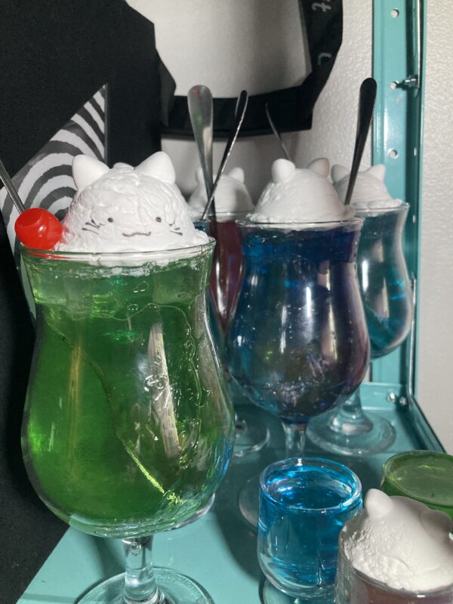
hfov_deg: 49.7
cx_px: 226
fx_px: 489
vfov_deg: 63.4
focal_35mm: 28
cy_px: 302
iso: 320
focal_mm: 3.99
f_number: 1.8
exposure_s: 1/45
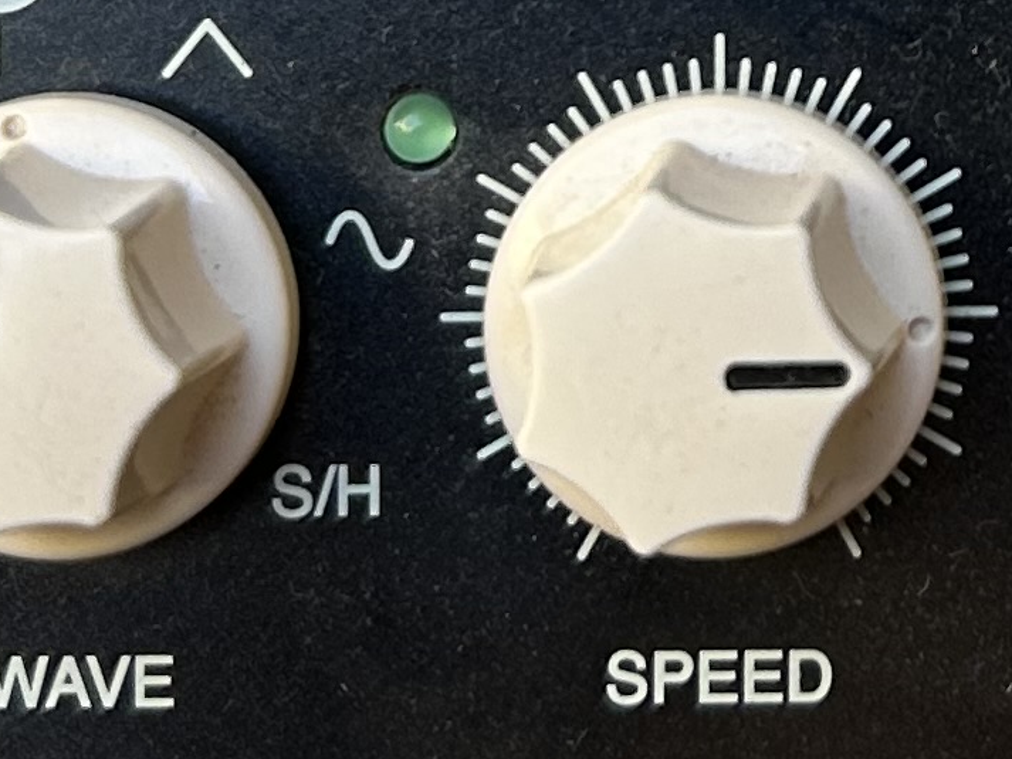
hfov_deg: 13.1
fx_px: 4298
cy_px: -567
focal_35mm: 147
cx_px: 1229
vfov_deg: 9.6
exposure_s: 1/121
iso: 50
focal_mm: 5.7
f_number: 1.5
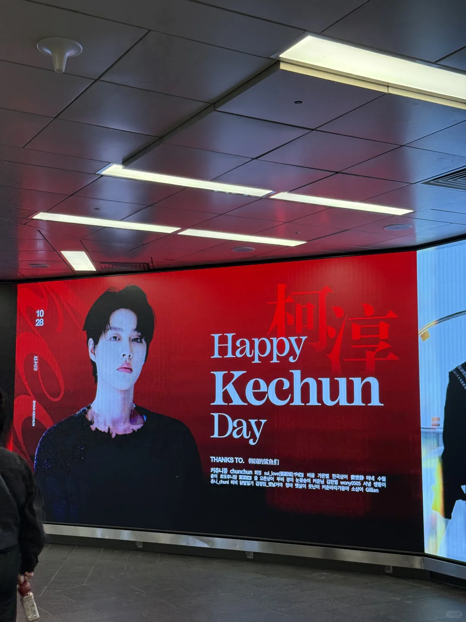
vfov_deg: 39.7
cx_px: 233
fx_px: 862
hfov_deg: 30.3
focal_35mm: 48
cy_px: 311
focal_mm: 6.76
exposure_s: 1/120
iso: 64
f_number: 1.78
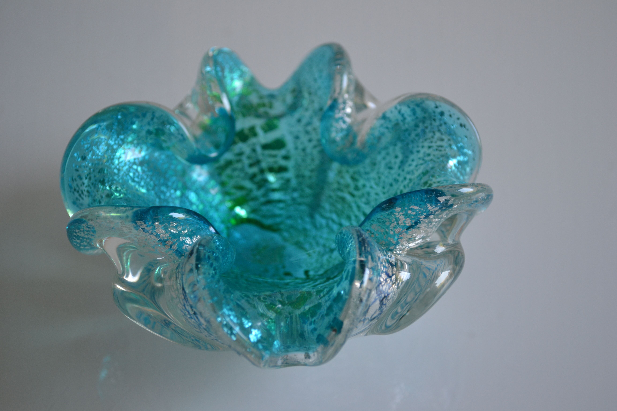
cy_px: 206
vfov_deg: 22.6
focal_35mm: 60
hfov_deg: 33.4
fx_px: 1028
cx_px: 308
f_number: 5.3
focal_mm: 40
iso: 400
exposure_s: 1/50
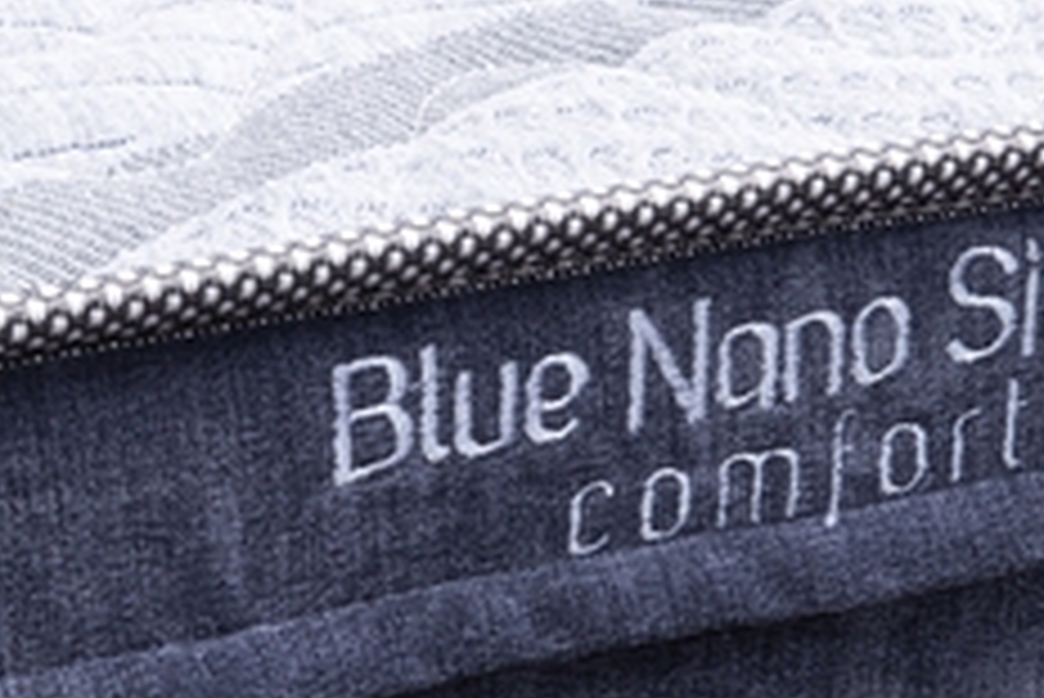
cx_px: 576
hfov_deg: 11.4
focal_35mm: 181
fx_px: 5252
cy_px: 399
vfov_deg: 7.6
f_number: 13
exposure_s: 1/160
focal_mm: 70
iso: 160
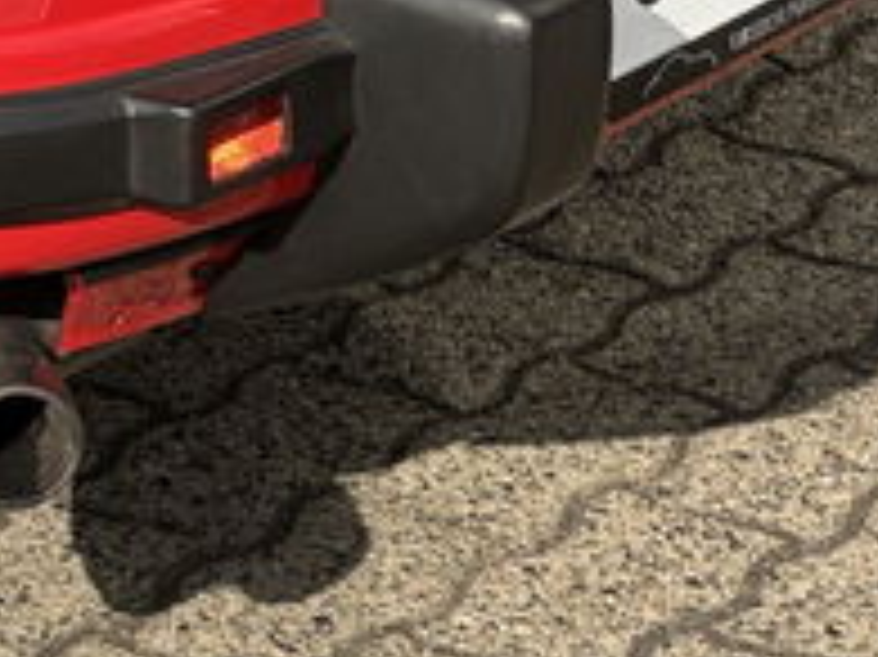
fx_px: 7681
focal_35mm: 303
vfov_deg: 4.8
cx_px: -369
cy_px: -630
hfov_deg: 6.5
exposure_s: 1/358
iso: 32
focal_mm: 9
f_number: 2.8
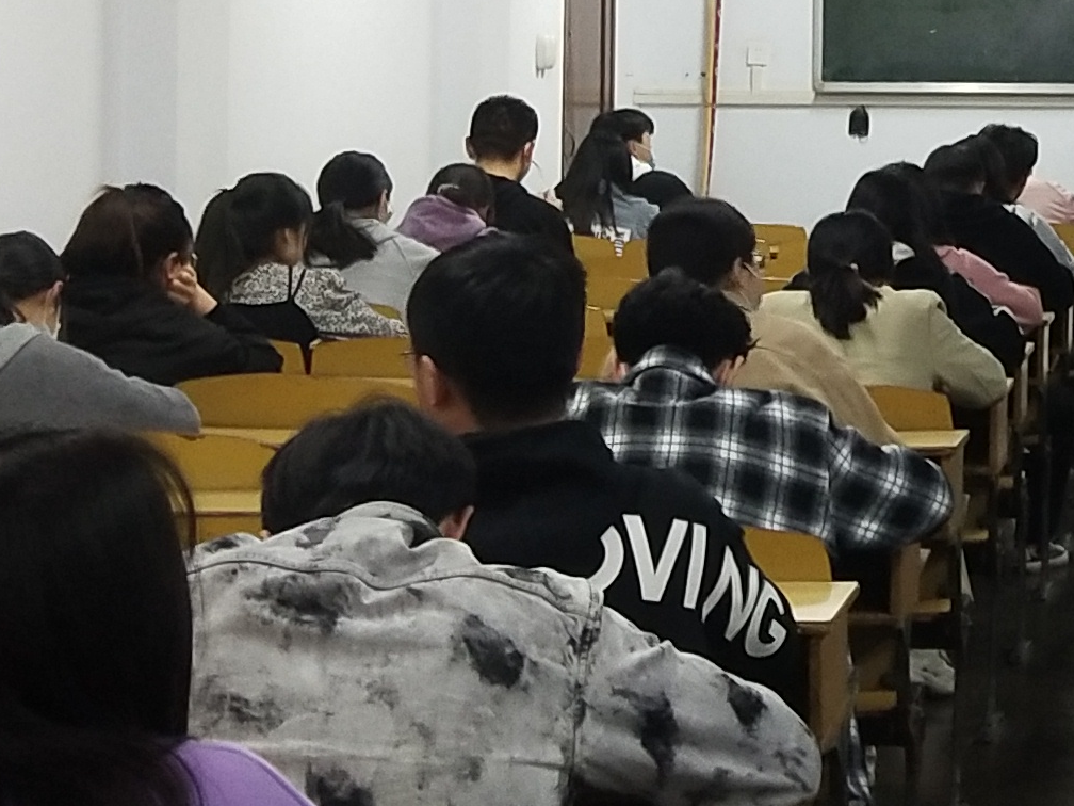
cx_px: 1256
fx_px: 3723
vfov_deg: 12.2
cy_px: 13
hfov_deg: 15.8
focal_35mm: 120
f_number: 1.8
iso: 342
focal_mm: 3.95
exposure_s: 1/33.3
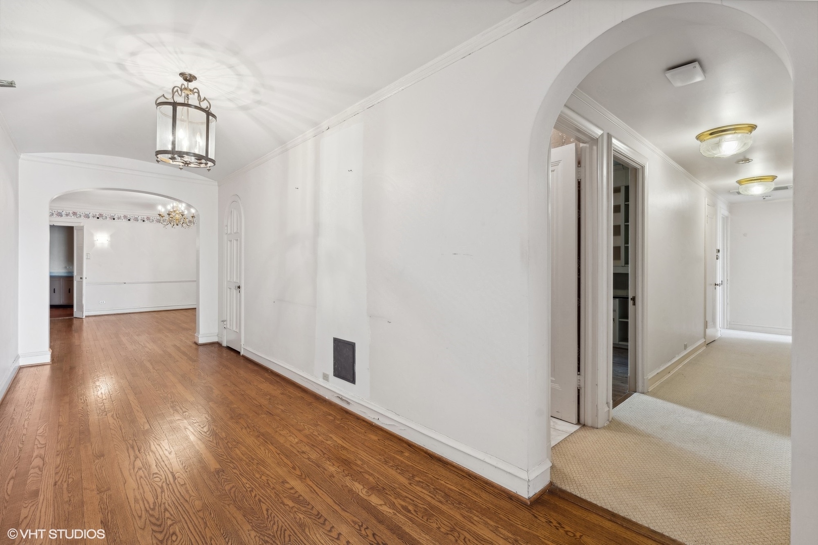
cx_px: 409
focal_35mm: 16
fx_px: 364
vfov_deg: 73.7
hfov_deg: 96.7
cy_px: 272
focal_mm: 16
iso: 320
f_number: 8
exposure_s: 1/5
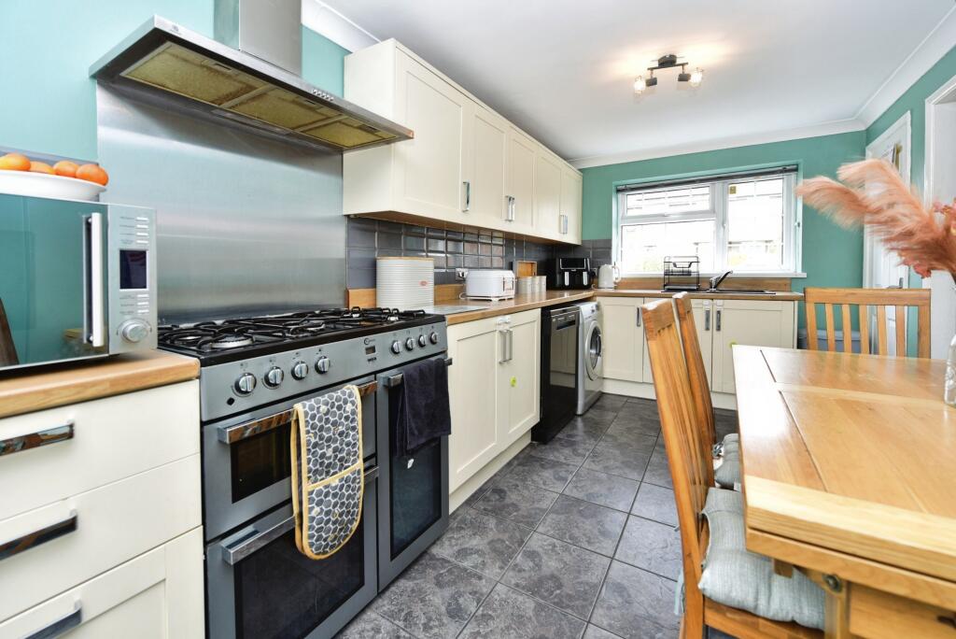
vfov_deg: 81.3
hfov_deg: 104.2
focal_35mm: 14
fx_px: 372
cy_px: 320
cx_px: 478
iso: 400
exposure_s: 1/90
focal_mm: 14
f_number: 4.8
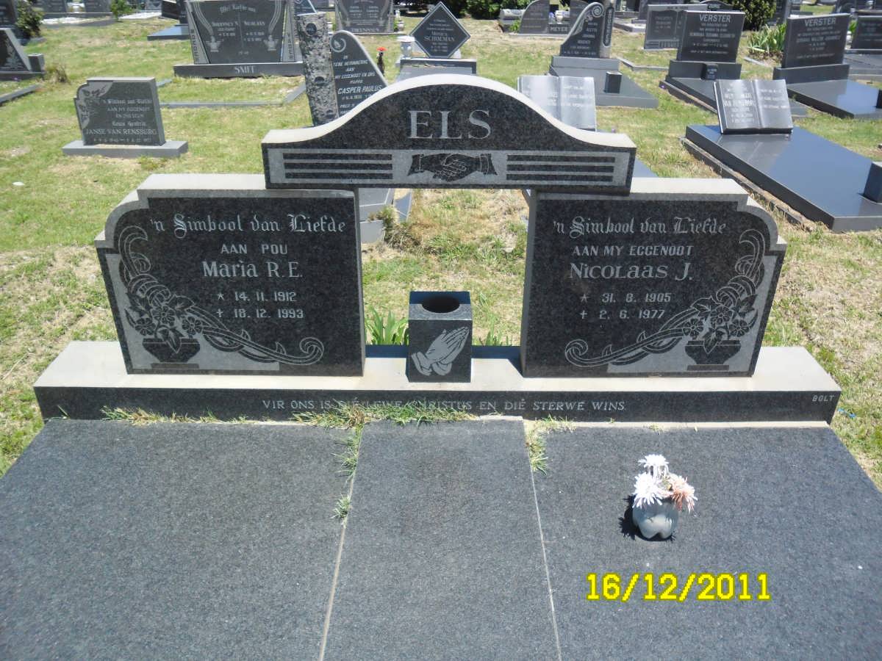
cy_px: 330
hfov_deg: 65.3
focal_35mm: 27
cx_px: 441
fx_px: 688
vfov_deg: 51.4
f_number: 3.5
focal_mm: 4.9
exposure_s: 1/861
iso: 80
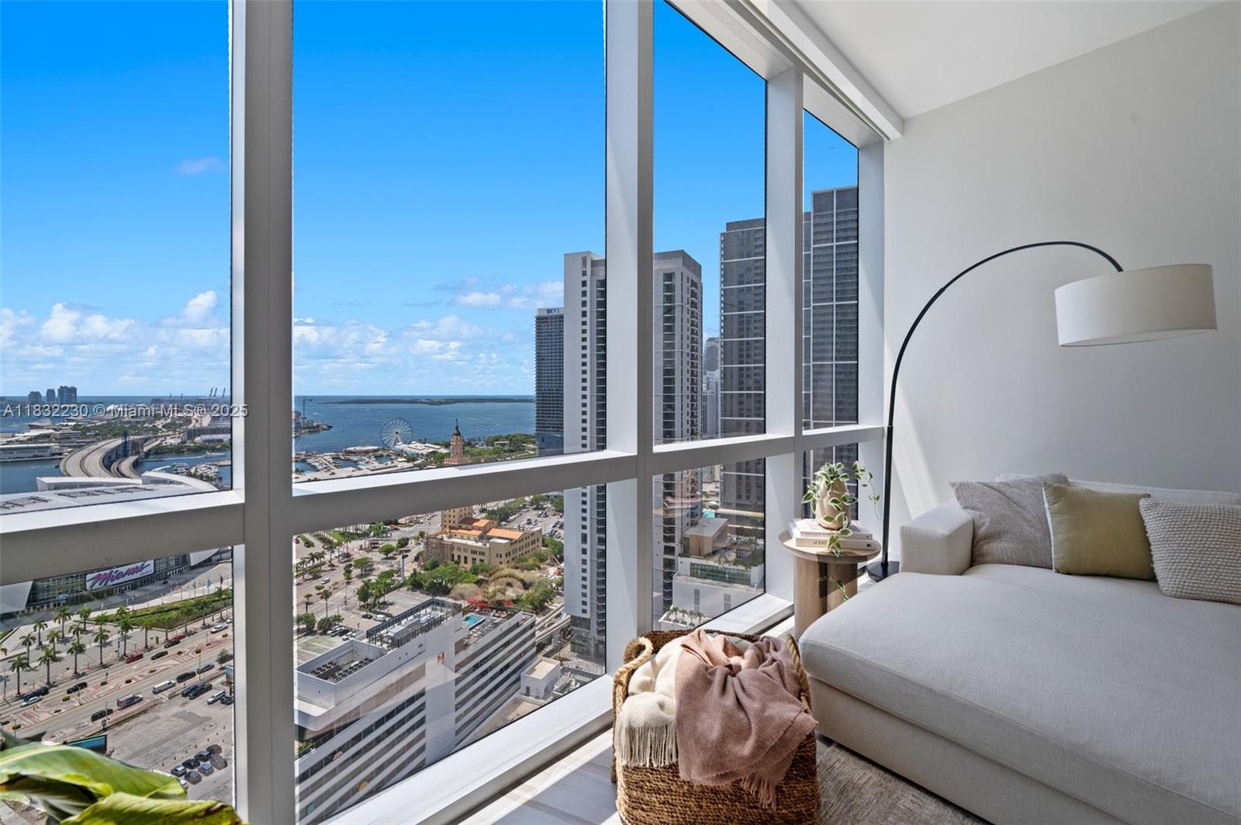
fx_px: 482
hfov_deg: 104.3
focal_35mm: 14
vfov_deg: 81.1
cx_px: 620
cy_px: 412
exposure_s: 1/60
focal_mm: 14
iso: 200
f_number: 8
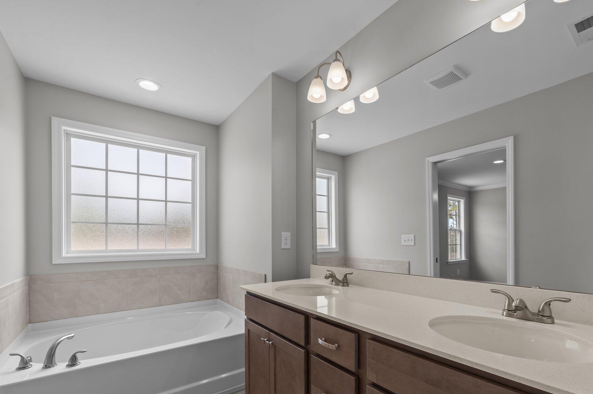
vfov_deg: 69.7
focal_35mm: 17
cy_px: 234
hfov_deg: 93.2
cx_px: 317
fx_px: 280
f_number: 8
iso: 250
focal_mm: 14
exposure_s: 1/25
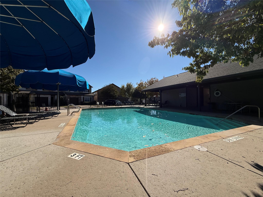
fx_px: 106
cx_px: 132
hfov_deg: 102.1
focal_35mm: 14
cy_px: 98
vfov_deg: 85.7
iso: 64
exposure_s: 1/5155
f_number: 2.2
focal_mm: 2.22
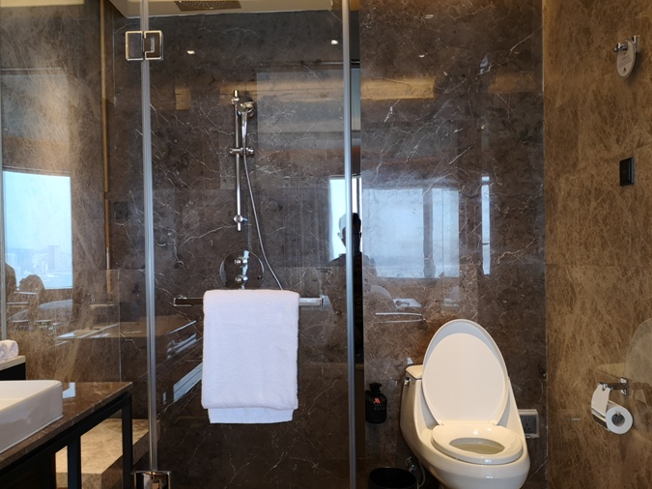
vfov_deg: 44.1
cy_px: 263
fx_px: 603
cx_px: 310
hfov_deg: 56.8
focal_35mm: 32
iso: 125
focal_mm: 3.95
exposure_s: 1/50
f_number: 1.8
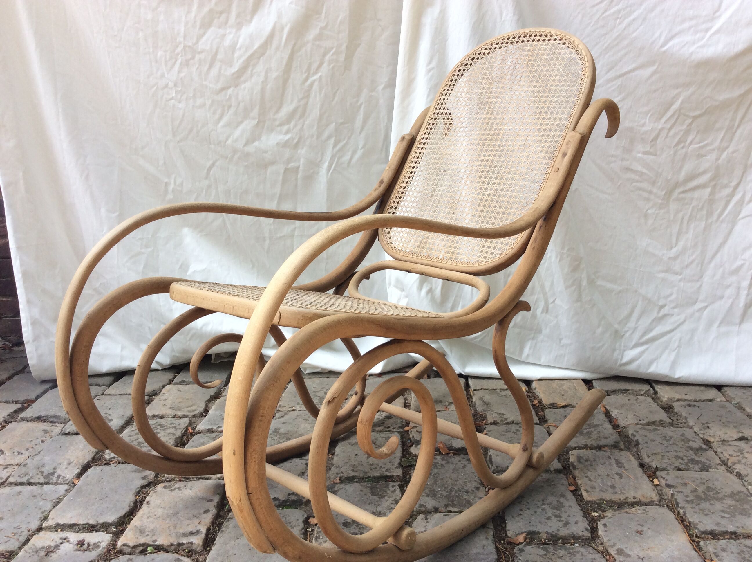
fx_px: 694
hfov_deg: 56.9
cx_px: 376
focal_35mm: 32
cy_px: 281
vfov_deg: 44.1
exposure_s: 1/319
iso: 32
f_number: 2.4
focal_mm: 3.3
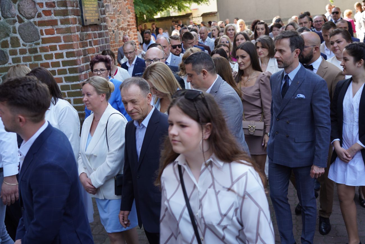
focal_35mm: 42
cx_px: 182
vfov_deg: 31.9
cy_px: 122
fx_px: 426
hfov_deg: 46.4
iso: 125
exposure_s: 1/100
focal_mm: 42
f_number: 4
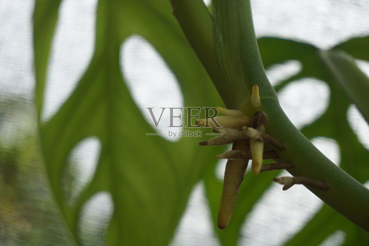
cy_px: 123
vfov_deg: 18.2
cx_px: 184
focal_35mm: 75
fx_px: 769
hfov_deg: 27.0
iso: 100
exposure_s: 1/100
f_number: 5.6
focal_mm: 50
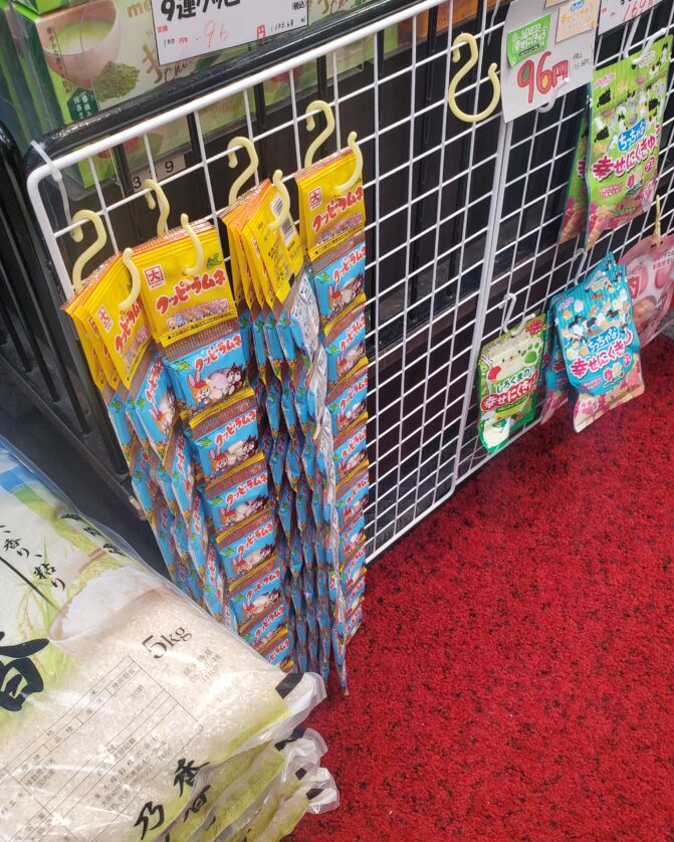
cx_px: 321
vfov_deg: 56.8
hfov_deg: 47.1
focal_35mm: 31
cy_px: 493
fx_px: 773
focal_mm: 4.3
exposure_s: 1/120
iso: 125
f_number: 2.4
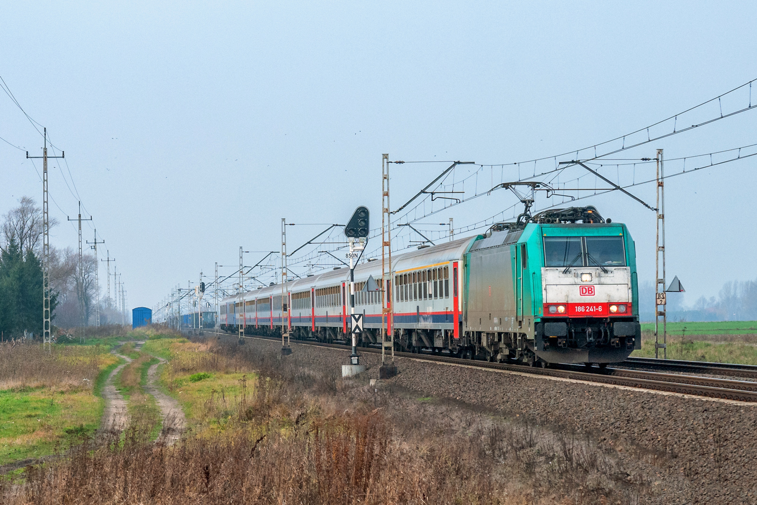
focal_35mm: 99
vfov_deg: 13.8
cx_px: 378
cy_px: 252
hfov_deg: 20.6
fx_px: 2082
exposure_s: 1/400
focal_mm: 66
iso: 200
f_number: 8
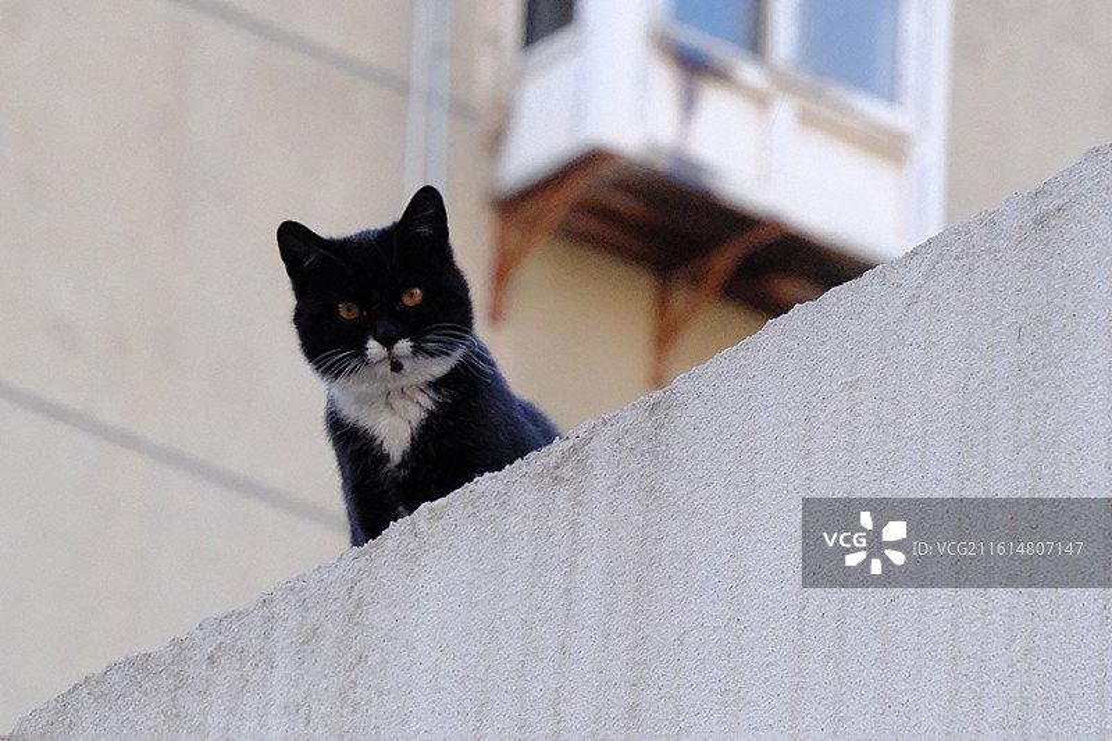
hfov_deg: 6.8
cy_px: 370
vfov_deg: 4.5
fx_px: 9419
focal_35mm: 305
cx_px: 556
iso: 12800
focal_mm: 203
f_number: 14
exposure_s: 1/900
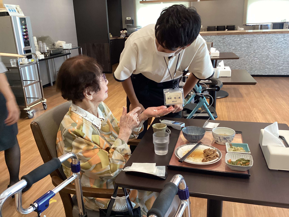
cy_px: 108
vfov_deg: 45.4
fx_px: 259
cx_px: 144
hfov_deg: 58.4
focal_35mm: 31
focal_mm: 3.3
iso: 250
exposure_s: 1/60
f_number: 2.4
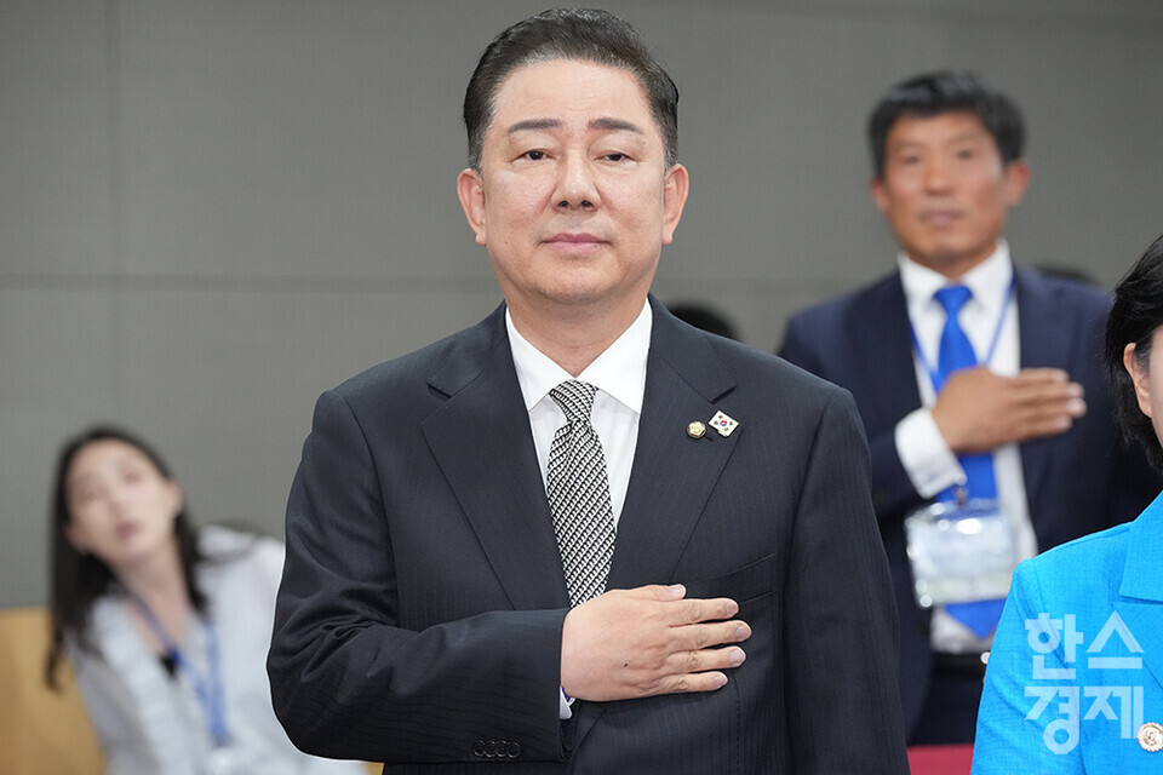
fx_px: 5007
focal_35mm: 155
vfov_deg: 8.9
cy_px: 388
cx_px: 582
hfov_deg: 13.2
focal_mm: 155
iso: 3200
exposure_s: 1/200
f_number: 4.5
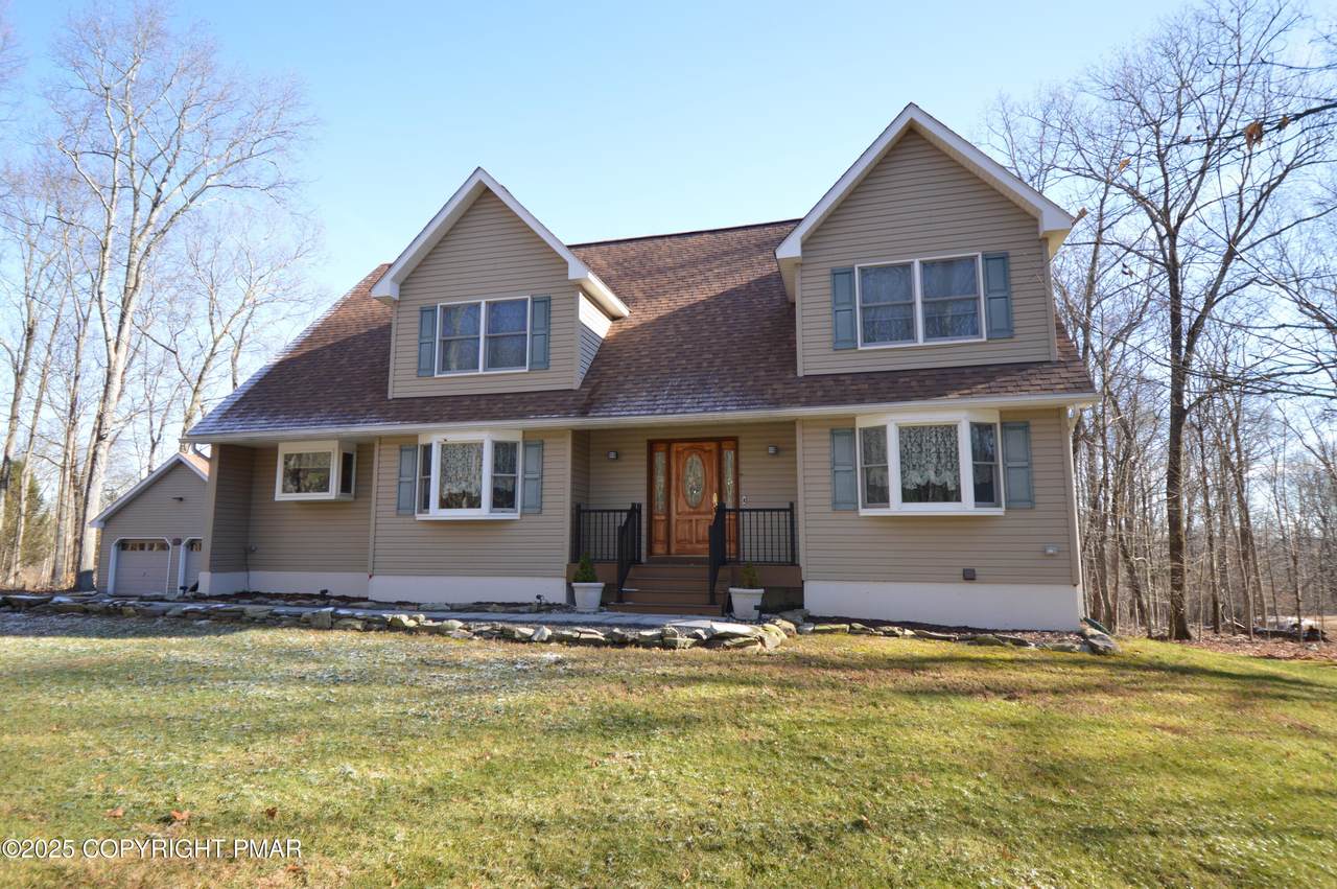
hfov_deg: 90.1
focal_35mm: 18
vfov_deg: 67.3
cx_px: 668
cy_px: 444
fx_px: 668
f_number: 4
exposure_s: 1/125
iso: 100
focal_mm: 12
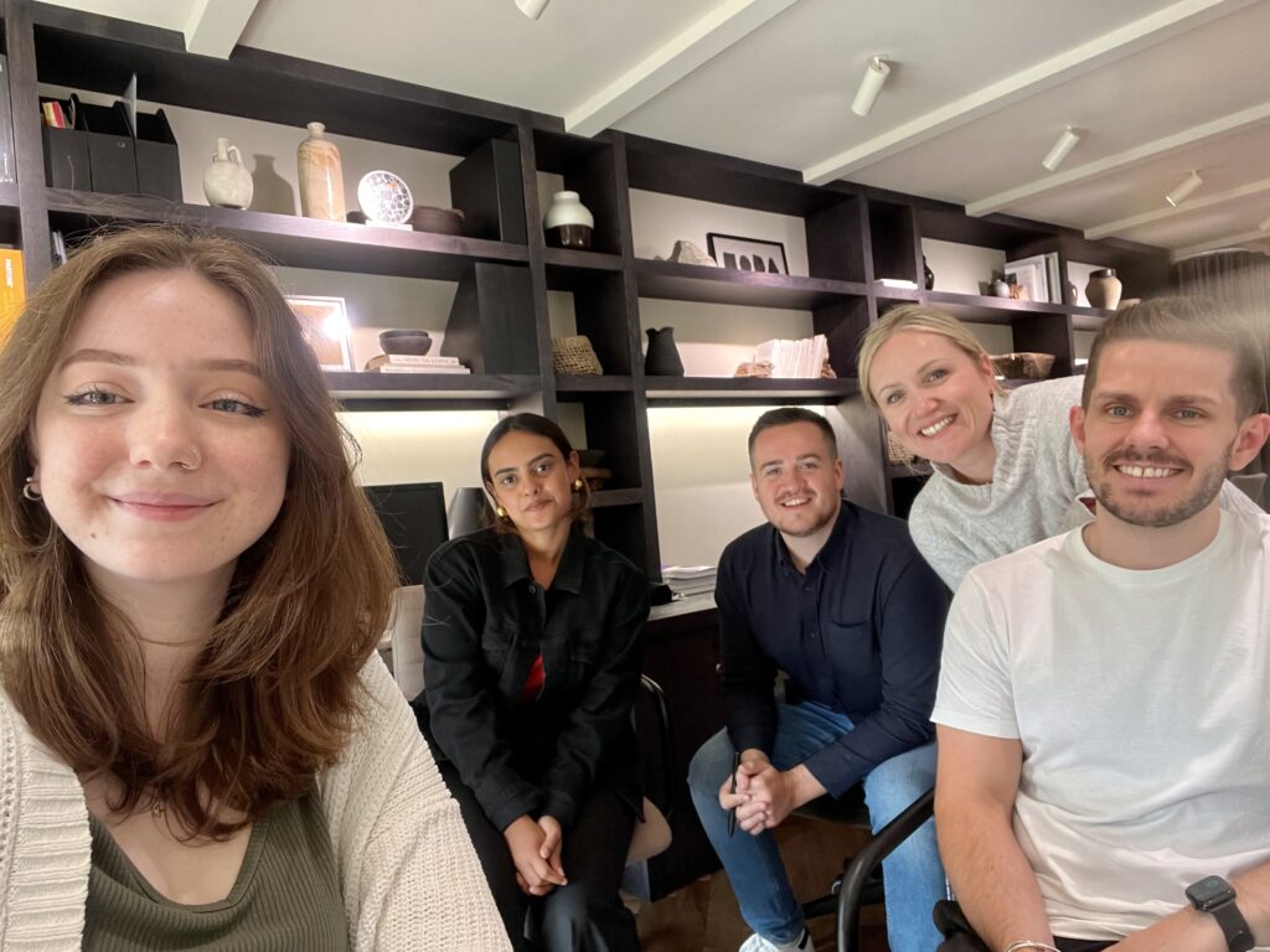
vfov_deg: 58.9
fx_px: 844
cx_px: 635
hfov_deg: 73.9
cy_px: 476
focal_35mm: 23
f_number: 2.2
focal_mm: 2.71
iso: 250
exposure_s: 1/60
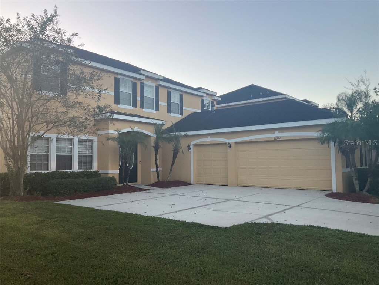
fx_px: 318
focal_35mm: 29
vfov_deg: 48.2
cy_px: 142
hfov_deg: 61.7
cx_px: 190
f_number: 1.8
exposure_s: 1/185
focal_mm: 3
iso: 16
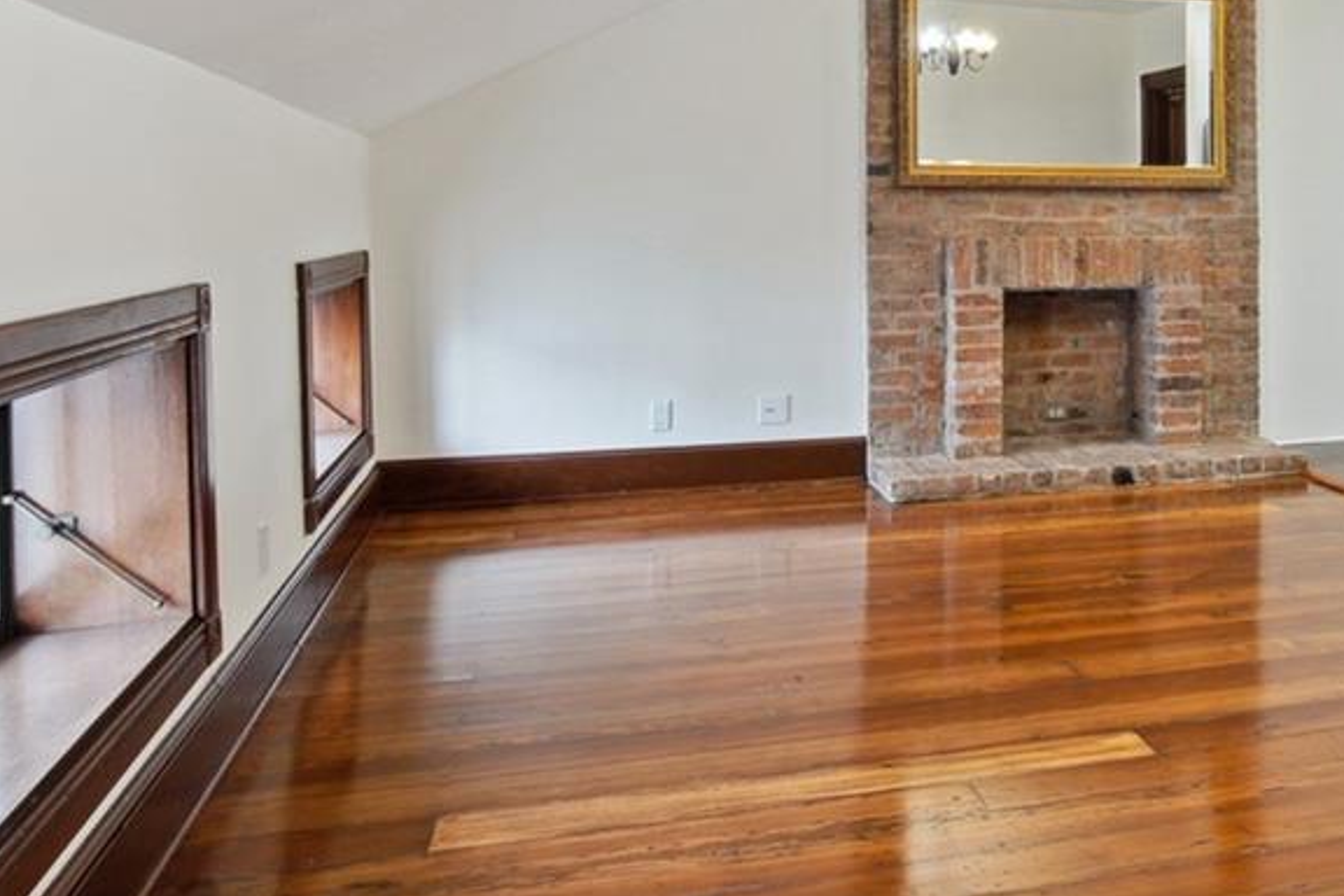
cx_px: 1022
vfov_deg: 38.6
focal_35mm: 32
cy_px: 112
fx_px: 1195
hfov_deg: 55.6
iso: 100
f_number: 11
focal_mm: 12
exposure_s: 2
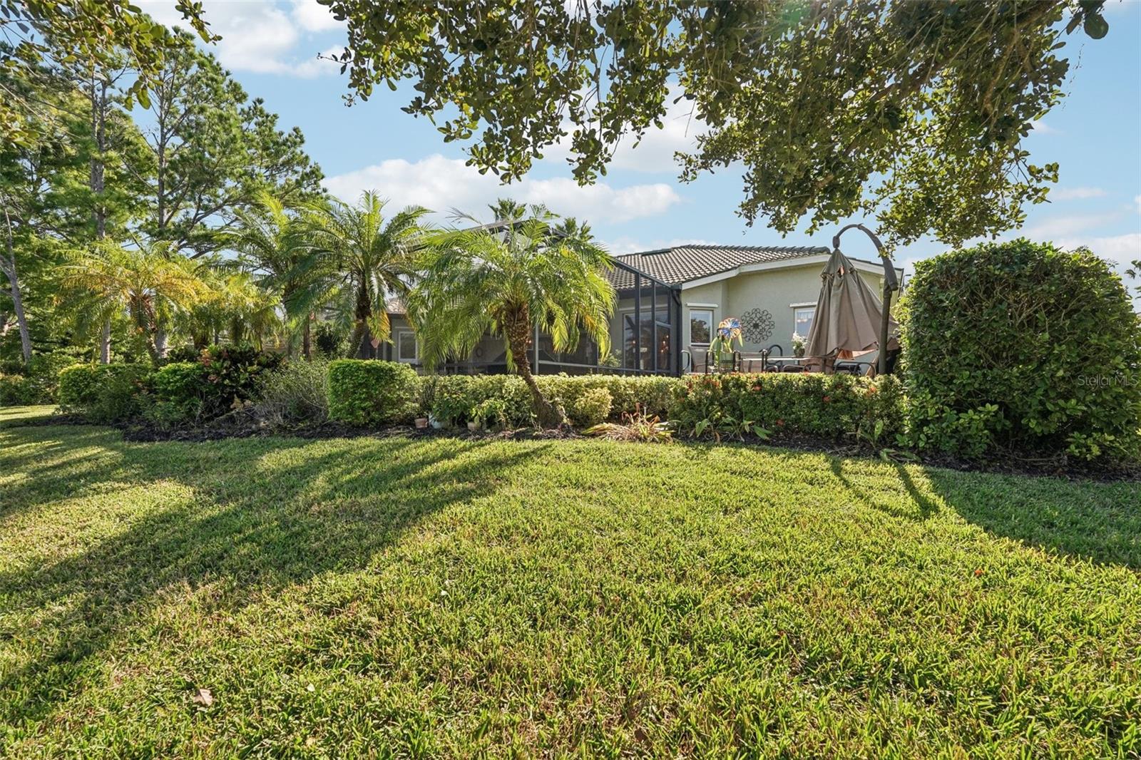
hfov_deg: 96.7
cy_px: 380
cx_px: 570
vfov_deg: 73.7
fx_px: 507
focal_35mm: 16
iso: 400
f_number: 8
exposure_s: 1/640
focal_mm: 16
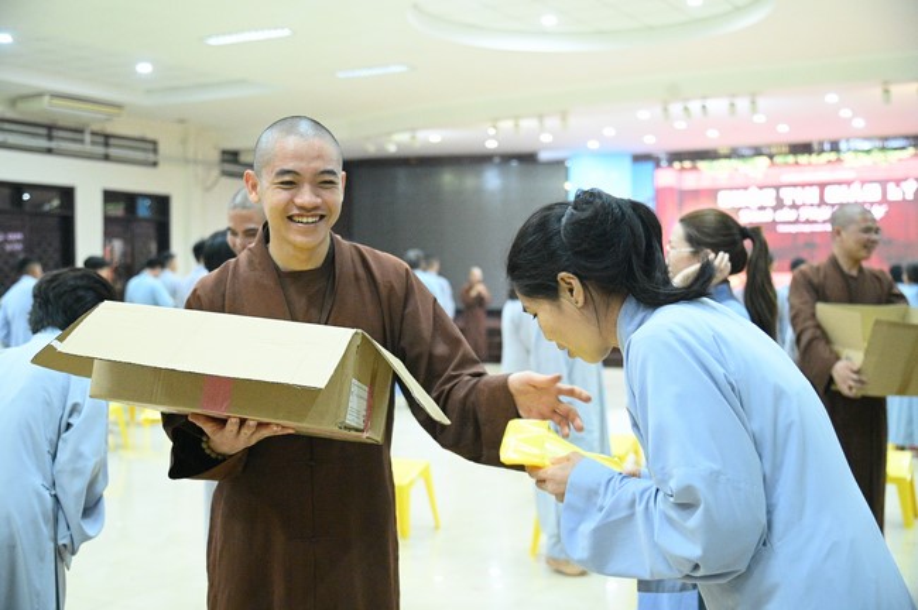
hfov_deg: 42.8
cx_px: 459
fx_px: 1172
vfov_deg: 29.2
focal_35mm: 46
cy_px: 305
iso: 20000
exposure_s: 1/250
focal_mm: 46
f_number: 4
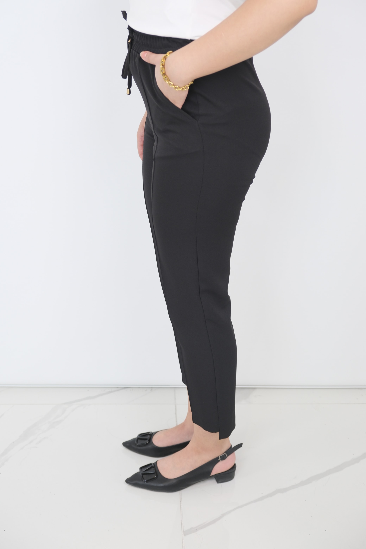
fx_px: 778
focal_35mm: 51
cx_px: 183
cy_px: 274
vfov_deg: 38.9
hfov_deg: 26.5
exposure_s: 1/80
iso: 500
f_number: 4
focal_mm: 34.3
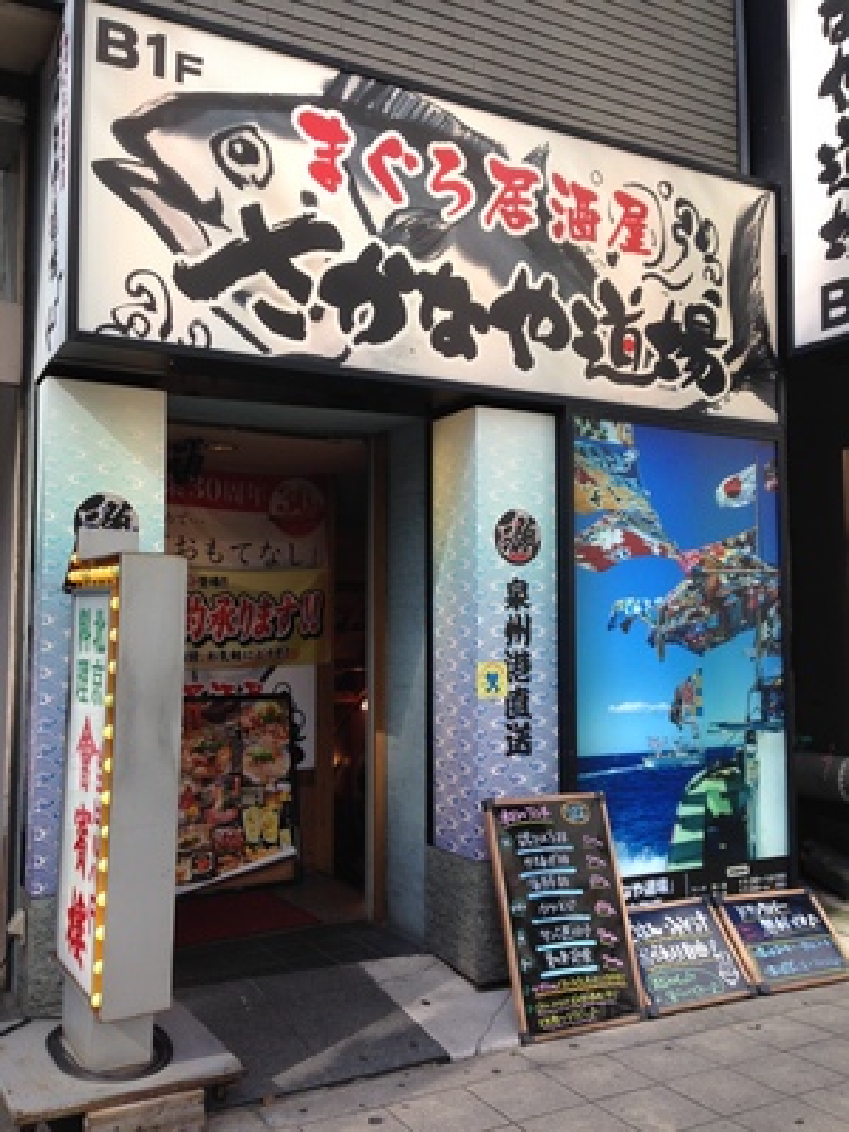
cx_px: 424
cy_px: 566
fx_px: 1079
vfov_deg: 55.4
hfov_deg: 42.9
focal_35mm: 33
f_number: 2.4
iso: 50
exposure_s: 1/288
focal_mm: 4.12
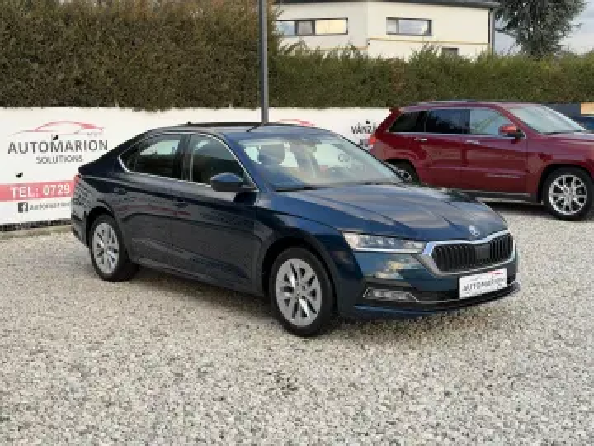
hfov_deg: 39.7
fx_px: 824
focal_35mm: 48
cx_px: 297
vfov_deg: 30.3
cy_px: 223
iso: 50
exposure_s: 1/217
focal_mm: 6.76
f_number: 1.78
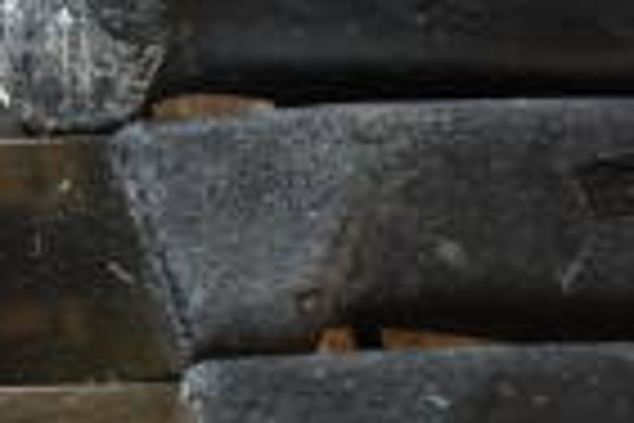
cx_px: -656
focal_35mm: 117
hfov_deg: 14.4
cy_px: 306
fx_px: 2060
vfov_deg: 11.7
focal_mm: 18
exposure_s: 1/60
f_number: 5.6
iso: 640
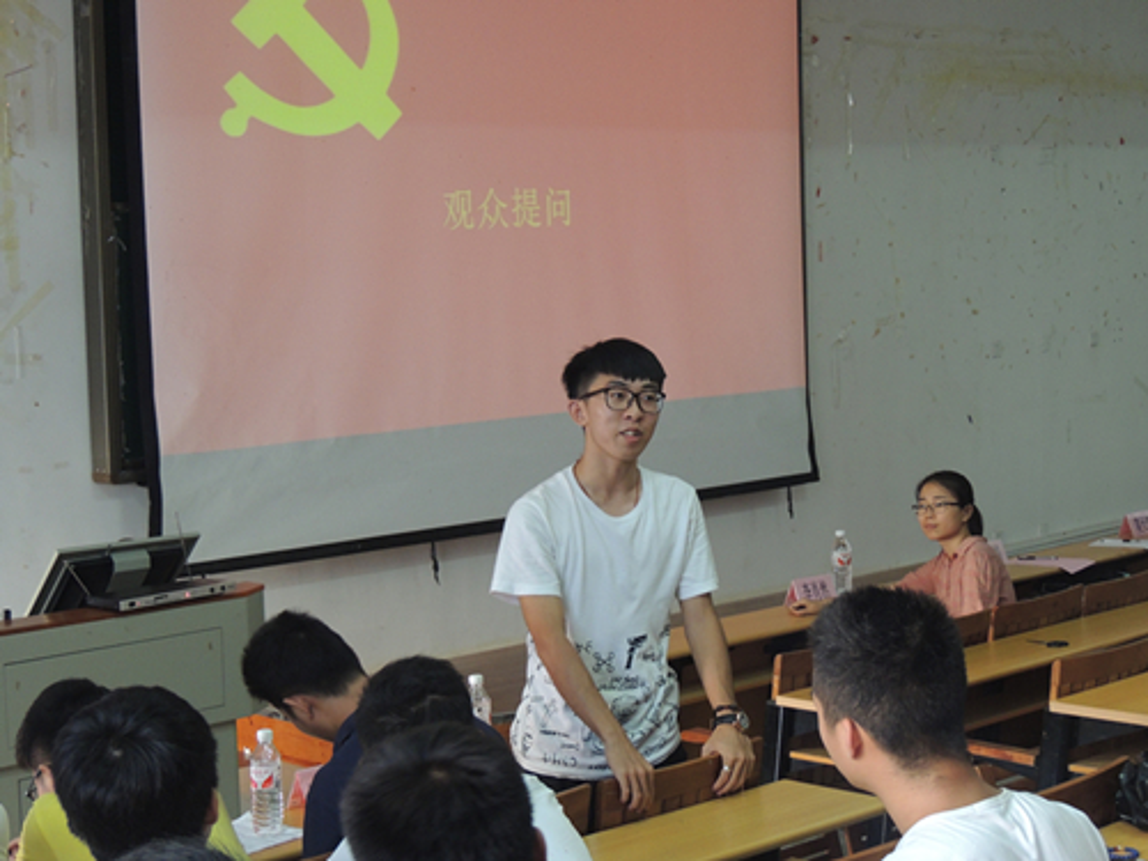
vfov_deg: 21.0
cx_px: 574
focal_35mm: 70
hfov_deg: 27.8
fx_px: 2321
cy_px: 430
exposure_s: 1/25
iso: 400
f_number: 3.9
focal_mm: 12.4
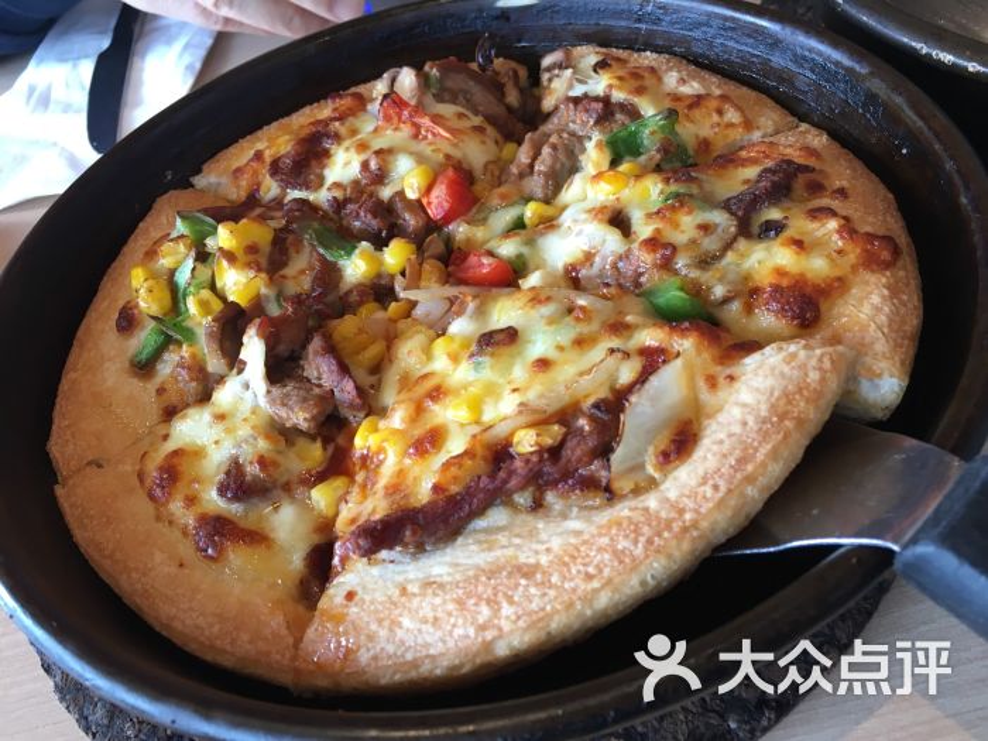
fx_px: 828
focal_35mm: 29
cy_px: 370
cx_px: 494
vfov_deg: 48.2
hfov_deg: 61.7
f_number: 2.2
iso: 64
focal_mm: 4.15
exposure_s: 1/33
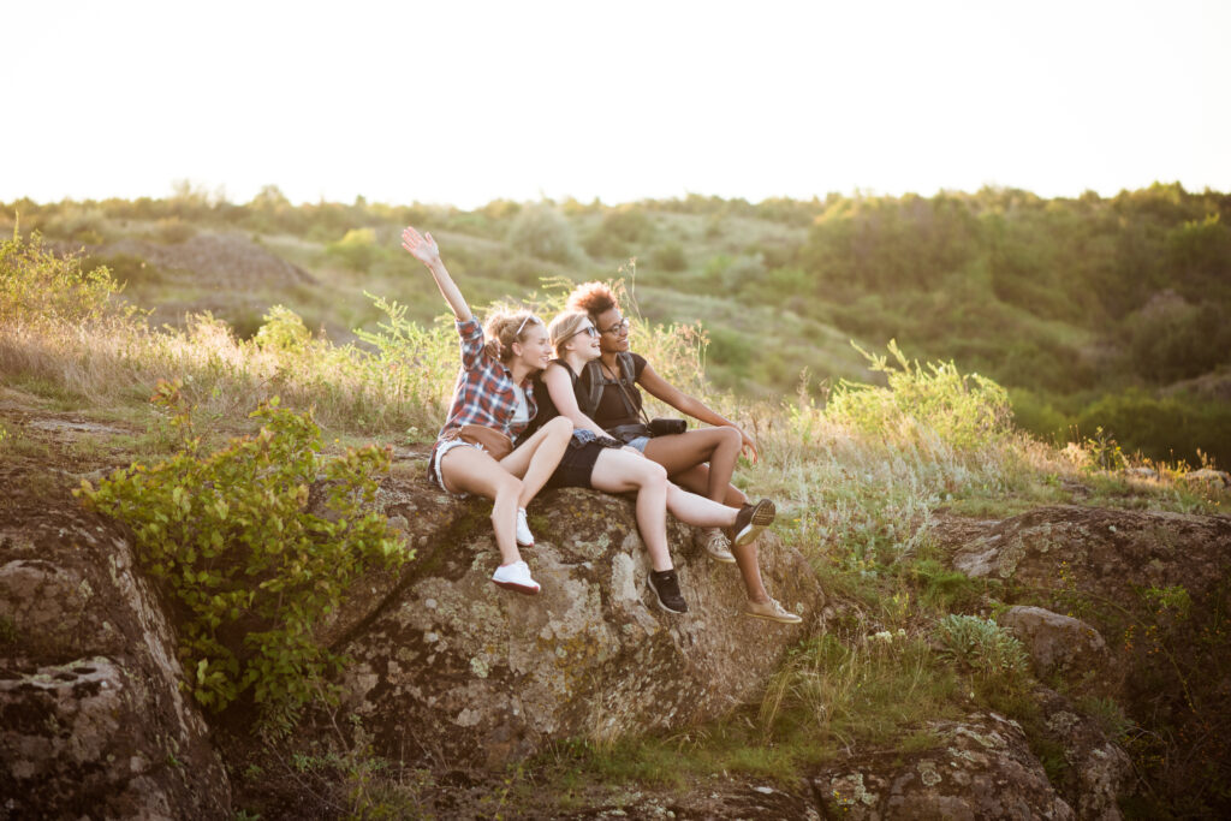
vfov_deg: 13.0
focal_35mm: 105
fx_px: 3591
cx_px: 616
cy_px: 410
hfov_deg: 19.5
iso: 220
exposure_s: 1/500
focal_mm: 105
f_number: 3.2
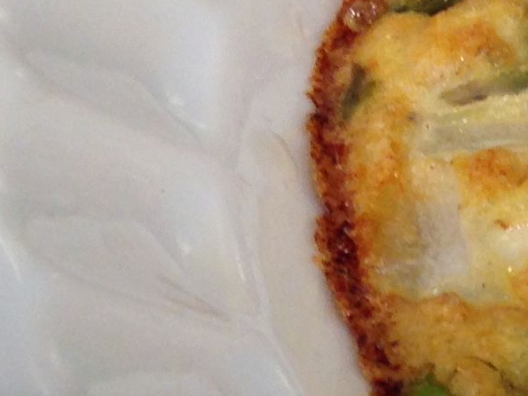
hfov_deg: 9.7
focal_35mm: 181
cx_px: 1273
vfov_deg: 8.2
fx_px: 2760
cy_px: 155
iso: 50
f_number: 2.4
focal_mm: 4.12
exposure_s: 1/40
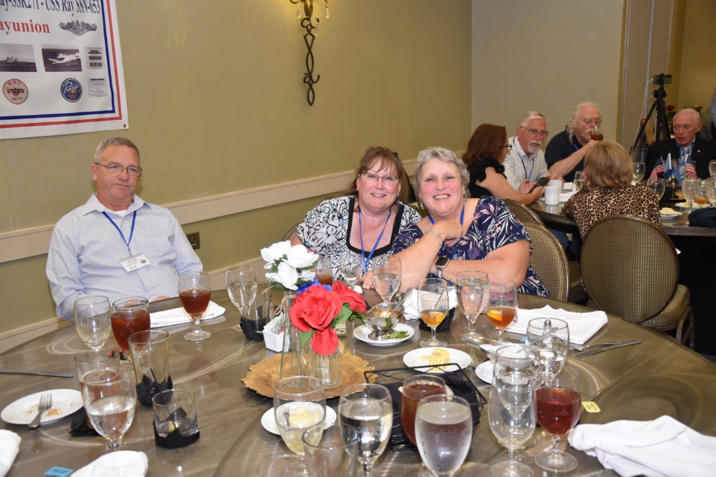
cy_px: 238
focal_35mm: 38
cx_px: 358
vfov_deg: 35.5
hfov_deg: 51.3
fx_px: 746
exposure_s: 1/60
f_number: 4
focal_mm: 25
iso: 1100
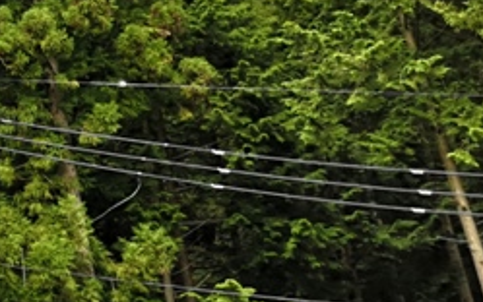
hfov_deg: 19.1
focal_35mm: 92
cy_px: -6
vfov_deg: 14.0
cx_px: -285
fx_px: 1212
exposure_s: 1/846
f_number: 1.8
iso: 50
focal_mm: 3.95
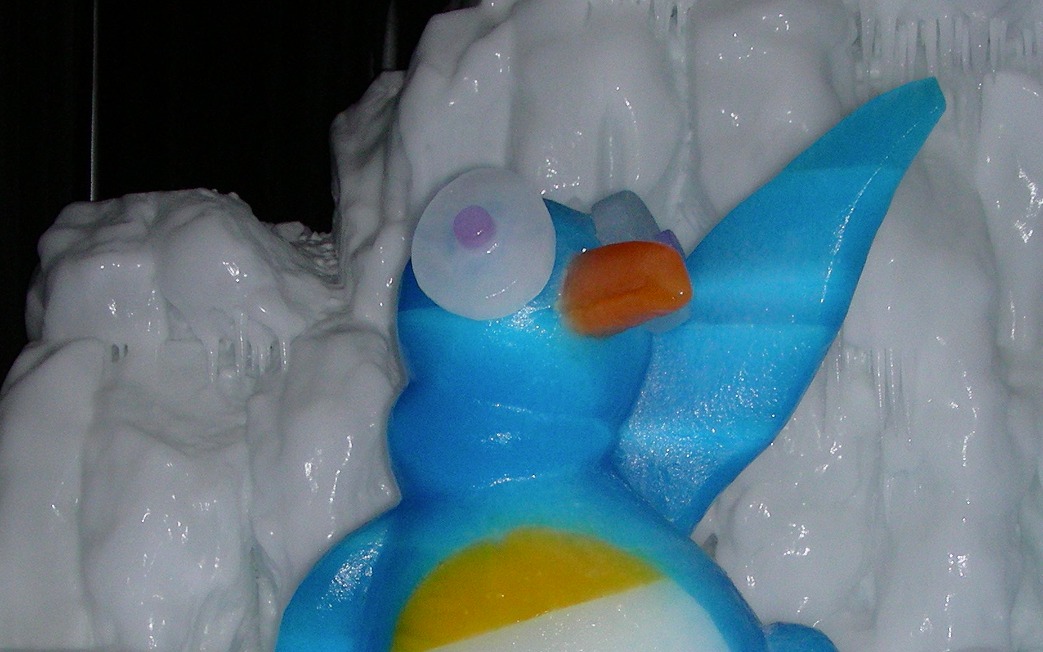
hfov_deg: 29.3
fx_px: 1990
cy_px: 633
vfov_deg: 18.2
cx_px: 600
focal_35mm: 70
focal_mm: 6.3
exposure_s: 1/60.1
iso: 115
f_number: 3.5
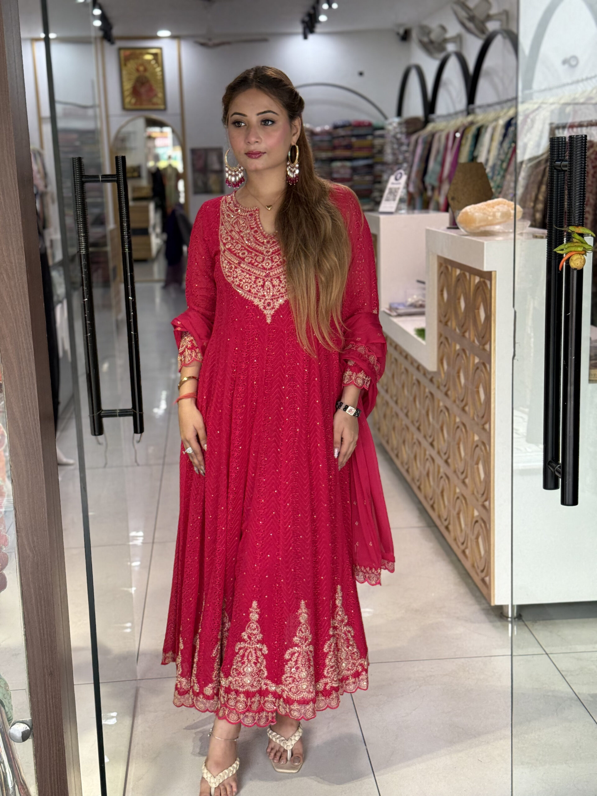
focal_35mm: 48
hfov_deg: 30.3
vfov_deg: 39.7
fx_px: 1104
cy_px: 398
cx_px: 298
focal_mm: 6.76
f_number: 1.78
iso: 100
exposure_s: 1/100
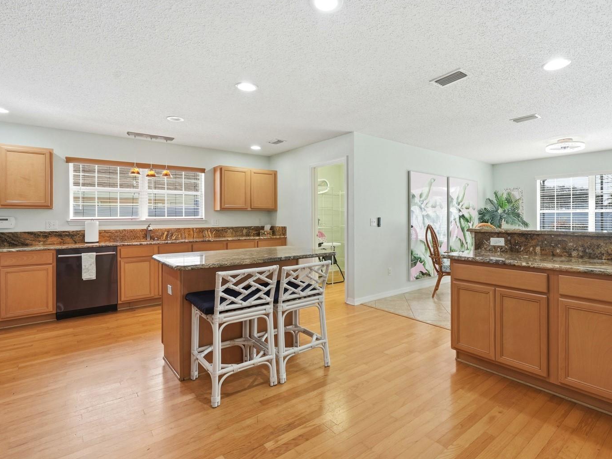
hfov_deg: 87.4
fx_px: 318
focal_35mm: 18
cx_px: 341
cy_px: 228
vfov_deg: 71.6
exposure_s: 1/2500
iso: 2500
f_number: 8
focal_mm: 16
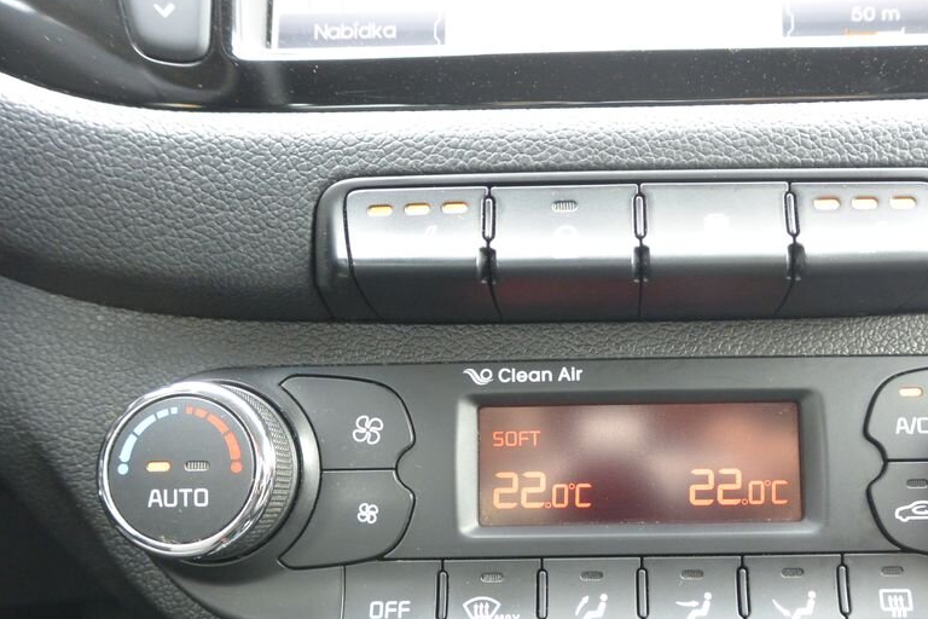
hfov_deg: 52.3
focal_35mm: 36
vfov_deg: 36.6
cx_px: 608
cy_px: 400
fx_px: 928
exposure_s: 1/40
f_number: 3.5
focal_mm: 10
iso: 800
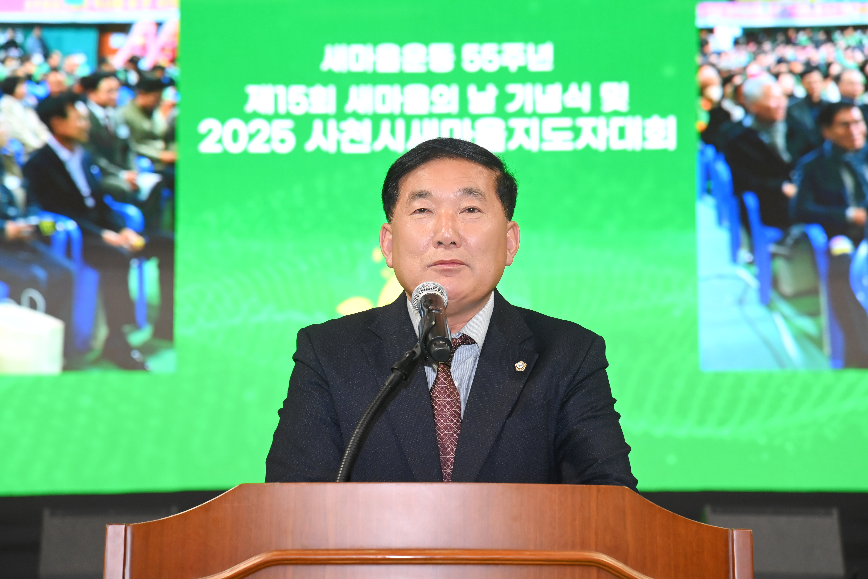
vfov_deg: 11.4
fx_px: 2893
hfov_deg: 17.1
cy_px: 290
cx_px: 434
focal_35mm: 120
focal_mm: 120
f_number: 6.3
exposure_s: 1/250
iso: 3200
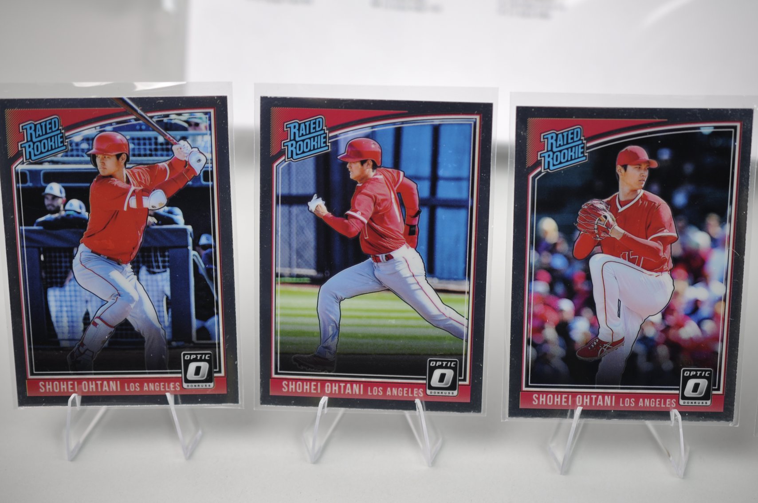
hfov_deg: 33.4
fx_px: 1262
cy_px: 252
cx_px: 379
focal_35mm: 60
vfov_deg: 22.6
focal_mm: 40
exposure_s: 1/40
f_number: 3.2
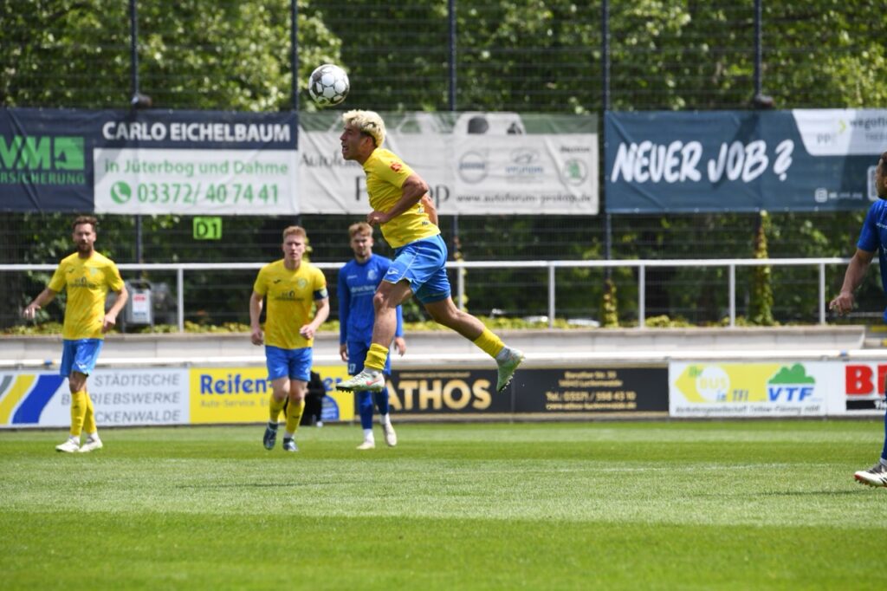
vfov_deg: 3.9
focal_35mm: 350
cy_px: 296
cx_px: 444
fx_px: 8620
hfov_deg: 5.9
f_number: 9
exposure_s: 1/2000
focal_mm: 350
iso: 1250
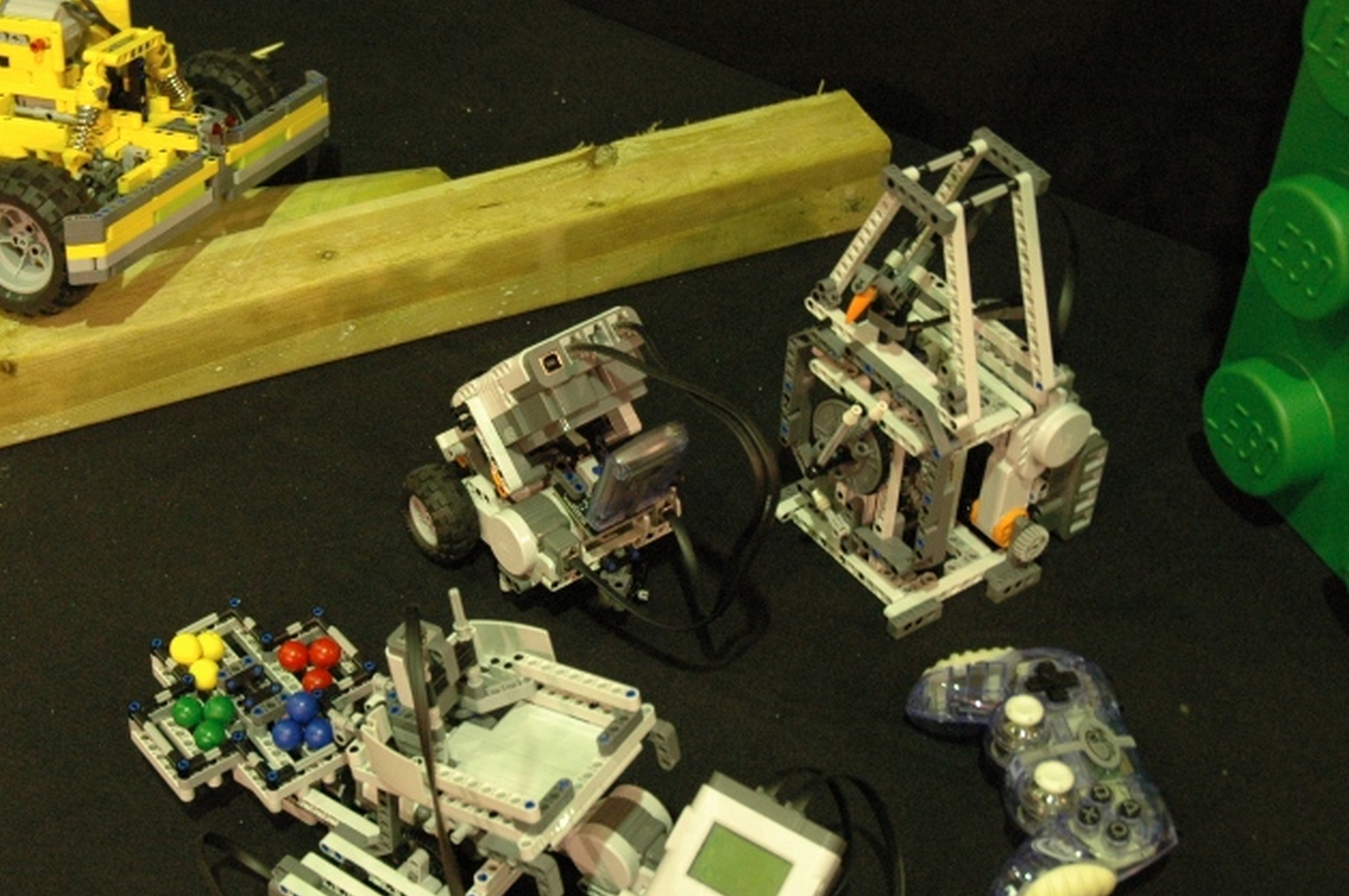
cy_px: 354
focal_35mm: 71
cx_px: 350
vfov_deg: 19.2
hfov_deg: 28.2
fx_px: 2651
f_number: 5
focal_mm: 29
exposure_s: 1/10
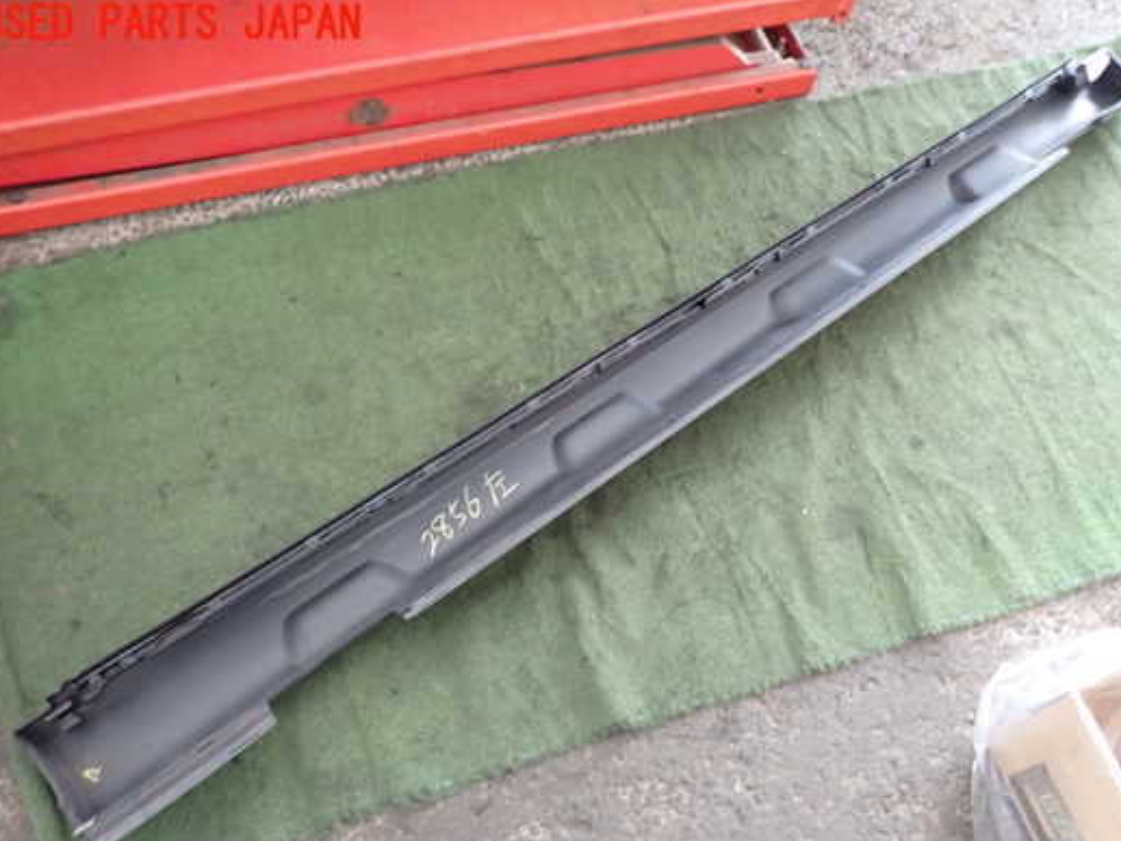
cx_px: 618
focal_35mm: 29
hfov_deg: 61.5
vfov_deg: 48.1
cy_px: 486
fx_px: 939
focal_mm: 4.5
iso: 500
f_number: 2
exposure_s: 1/30
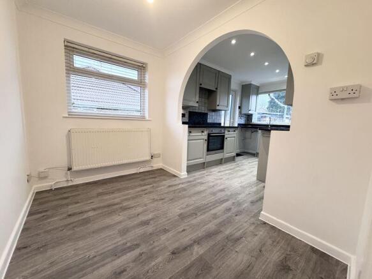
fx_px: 150
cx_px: 186
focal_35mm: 14
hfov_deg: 102.1
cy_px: 140
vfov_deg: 85.7
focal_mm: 2.22
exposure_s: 1/100
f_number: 2.2
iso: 250
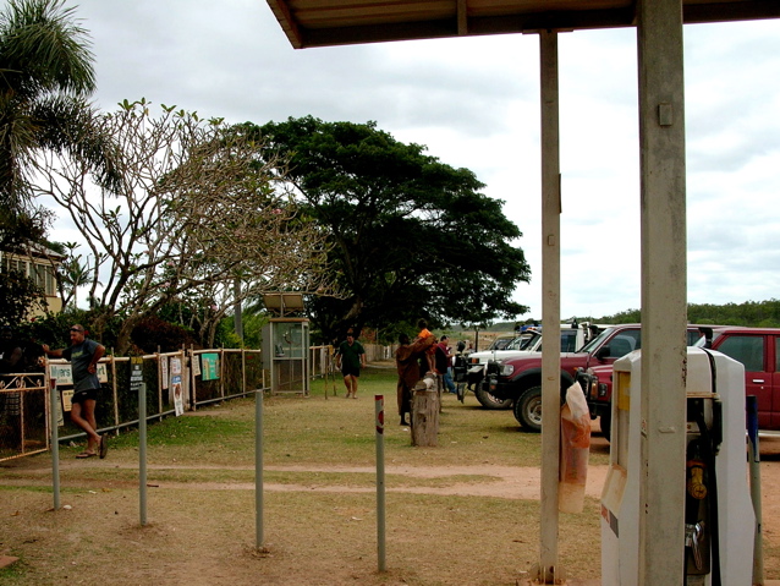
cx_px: 390
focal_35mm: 36
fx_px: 811
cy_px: 293
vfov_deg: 39.7
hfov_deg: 51.3
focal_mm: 6
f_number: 3.7
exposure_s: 1/360
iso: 50
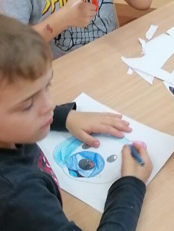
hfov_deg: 13.7
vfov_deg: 18.6
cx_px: 269
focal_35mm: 101
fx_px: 677
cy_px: -30
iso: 125
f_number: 1.8
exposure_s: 1/50
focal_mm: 4.75
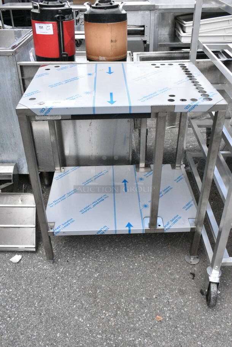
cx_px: 116
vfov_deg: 57.2
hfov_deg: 40.0
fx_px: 318
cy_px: 174
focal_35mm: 33
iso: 6400
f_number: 14
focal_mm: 22
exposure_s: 1/800
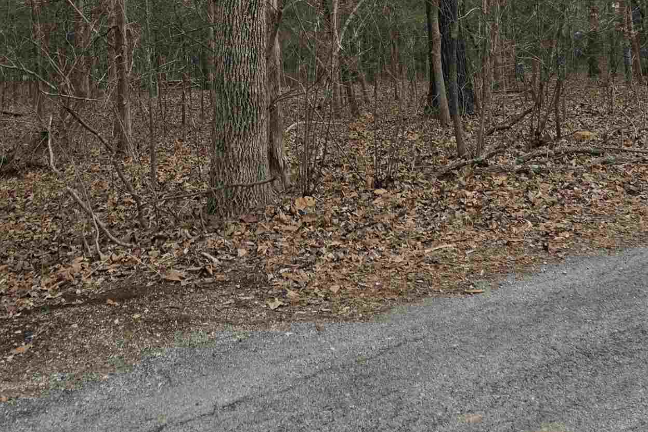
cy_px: -110
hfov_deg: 33.9
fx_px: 1062
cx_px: 307
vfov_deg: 21.1
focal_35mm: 59
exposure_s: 1/359
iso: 32
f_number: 1.7
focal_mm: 6.3
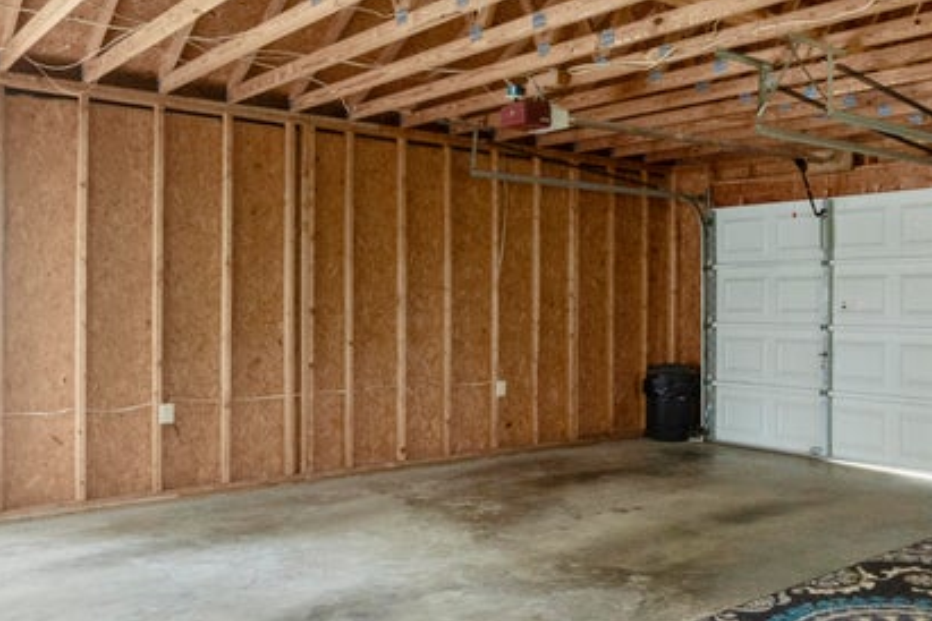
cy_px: 297
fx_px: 906
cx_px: 719
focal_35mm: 35
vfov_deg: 37.8
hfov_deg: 51.7
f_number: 8
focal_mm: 10
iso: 800
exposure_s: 1/20
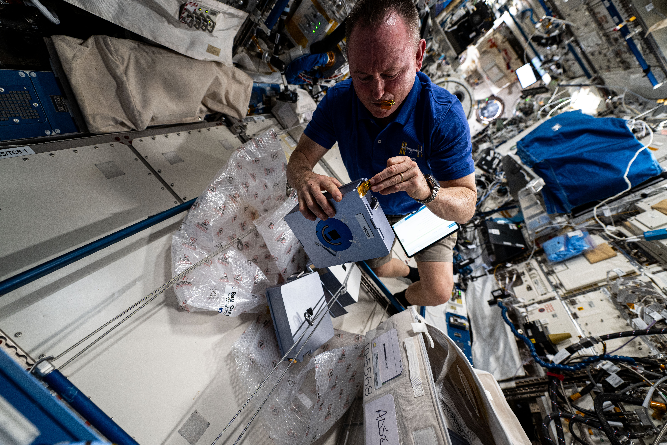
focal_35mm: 14
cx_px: 334
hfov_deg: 104.3
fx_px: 259
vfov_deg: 81.2
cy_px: 222
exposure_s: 1/50
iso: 800
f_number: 2.8
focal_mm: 14
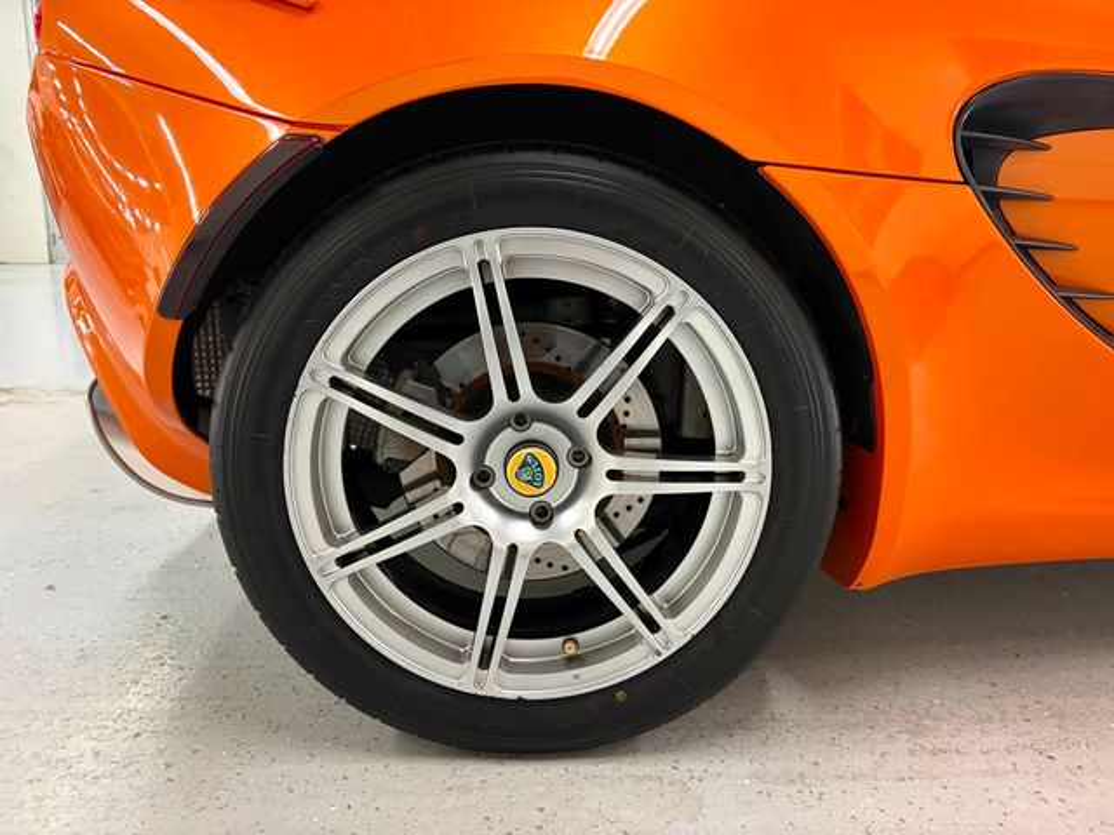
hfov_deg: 67.3
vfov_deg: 53.1
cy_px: 418
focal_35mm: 26
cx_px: 557
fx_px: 837
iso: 400
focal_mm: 5.96
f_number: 1.6
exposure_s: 1/40
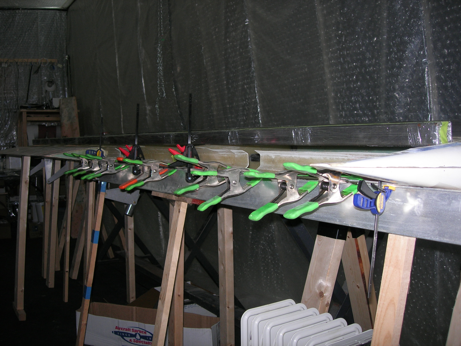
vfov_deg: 37.7
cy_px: 173
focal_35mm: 38
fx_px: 506
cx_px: 230
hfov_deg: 49.0
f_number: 2.8
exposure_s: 1/60.1
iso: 64
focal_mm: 7.8
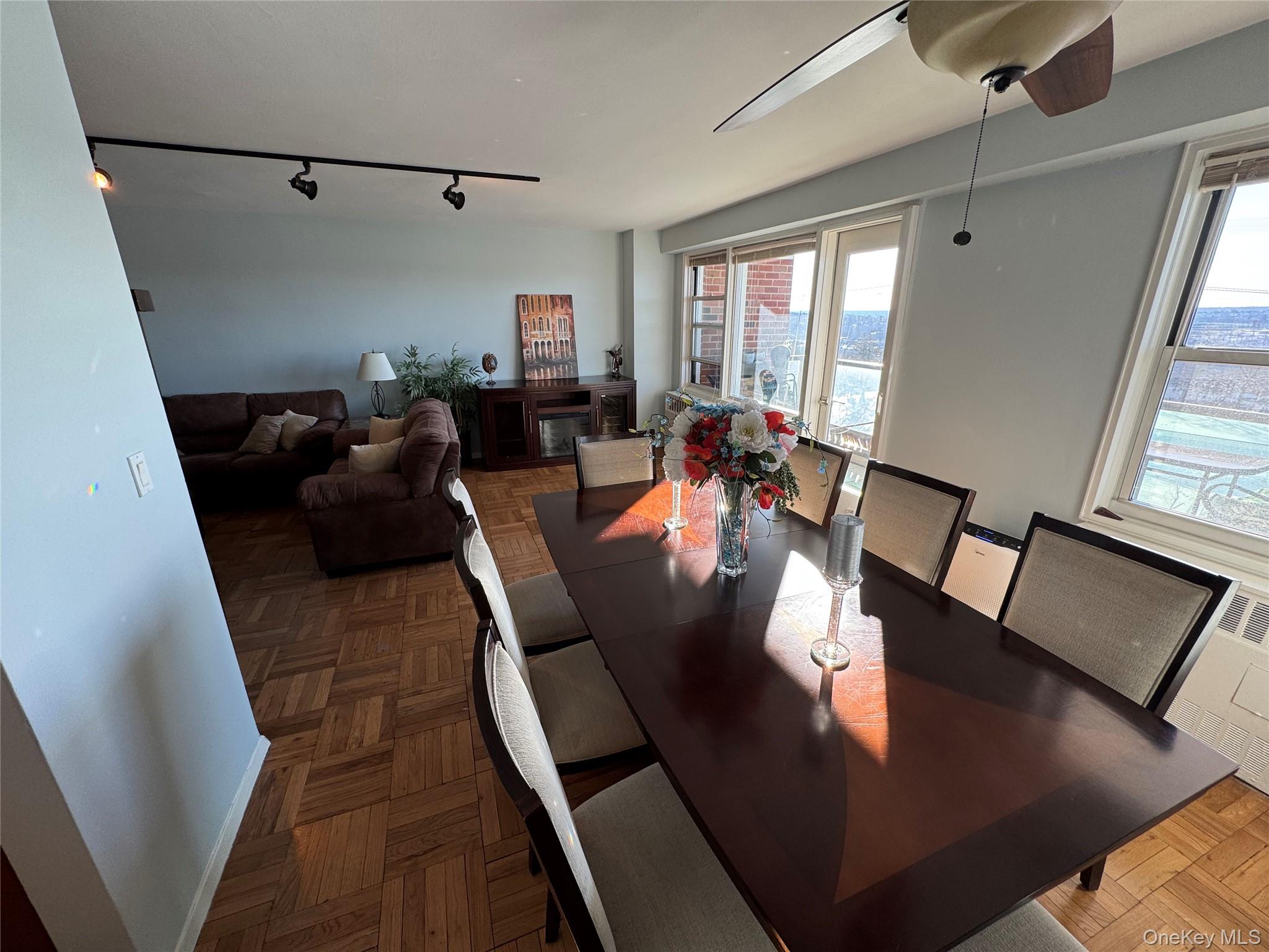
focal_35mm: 14
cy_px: 476
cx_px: 634
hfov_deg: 102.1
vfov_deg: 85.7
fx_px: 513
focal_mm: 2.22
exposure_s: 1/99
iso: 50
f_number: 2.2
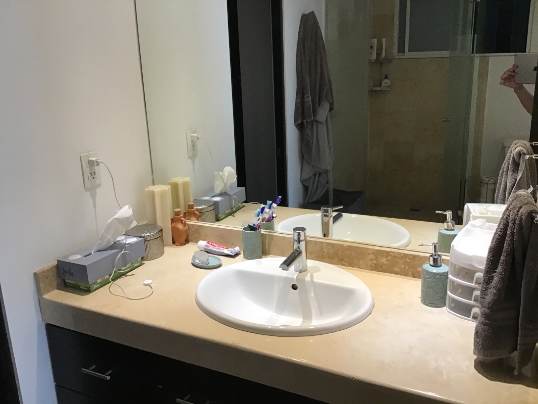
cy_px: 202
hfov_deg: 58.3
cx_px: 269
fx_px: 482
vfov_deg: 45.5
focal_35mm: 31
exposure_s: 1/30
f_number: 2.4
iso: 64
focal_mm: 3.3
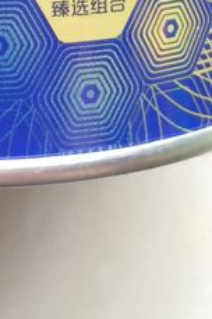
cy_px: -297
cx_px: -68
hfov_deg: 9.5
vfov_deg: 12.8
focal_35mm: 142
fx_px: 1258
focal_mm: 4.12
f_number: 2.2
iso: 80
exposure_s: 1/30
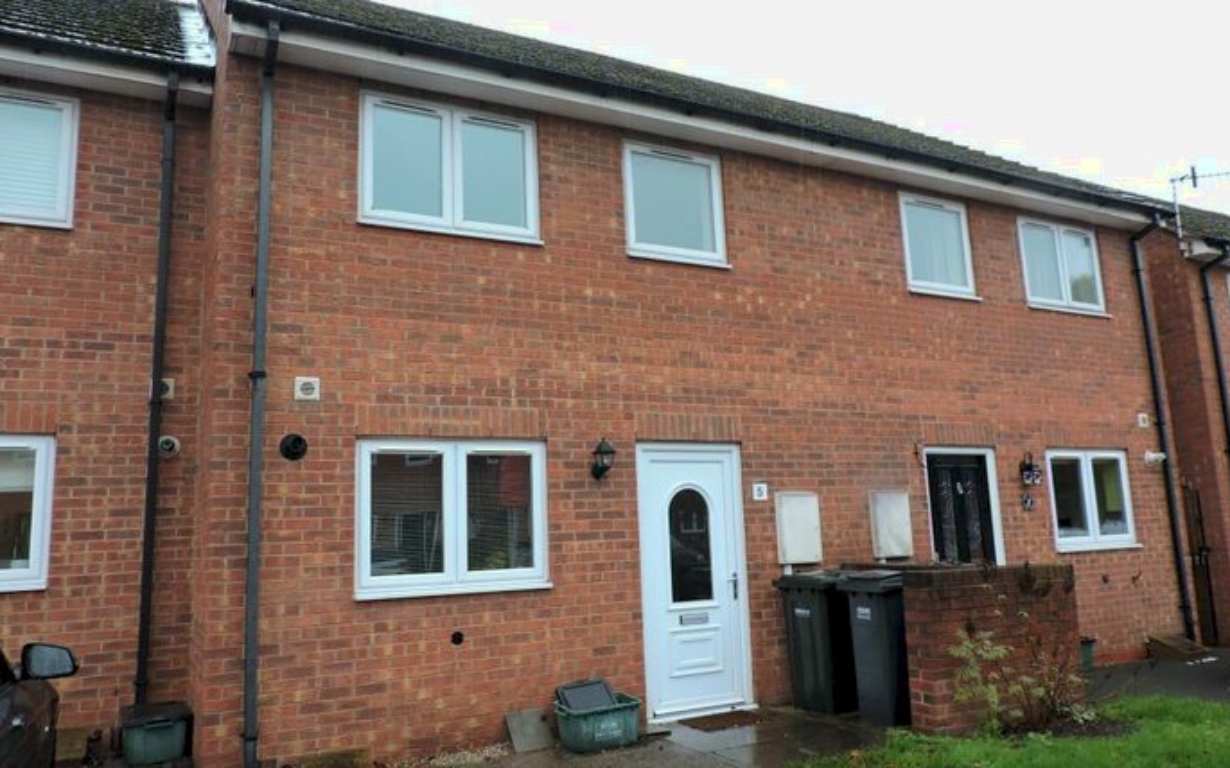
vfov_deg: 47.6
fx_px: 871
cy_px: 380
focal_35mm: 26
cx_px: 609
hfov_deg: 70.4
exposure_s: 1/60
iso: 100
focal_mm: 4.3
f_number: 3
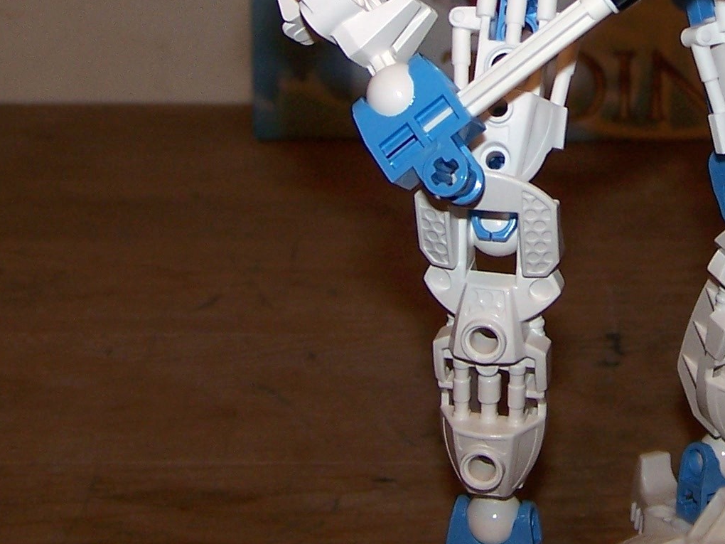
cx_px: 613
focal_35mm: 96
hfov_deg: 20.1
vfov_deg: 15.1
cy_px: 3
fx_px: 2011
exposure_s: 1/15
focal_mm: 6.3
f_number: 2.8
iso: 80
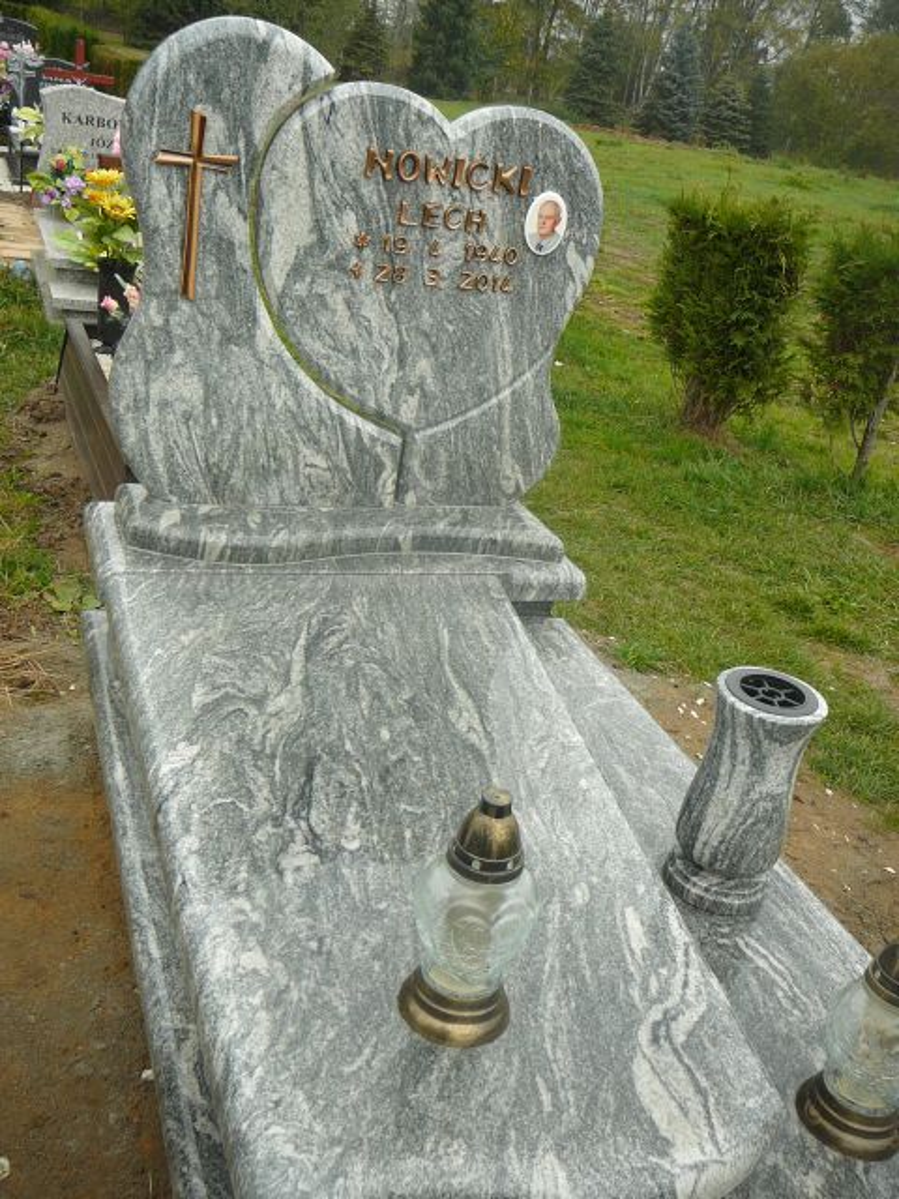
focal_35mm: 35
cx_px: 450
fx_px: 1212
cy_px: 600
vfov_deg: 52.6
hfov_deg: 40.7
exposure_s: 1/100
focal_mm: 5.2
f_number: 2.8
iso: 80
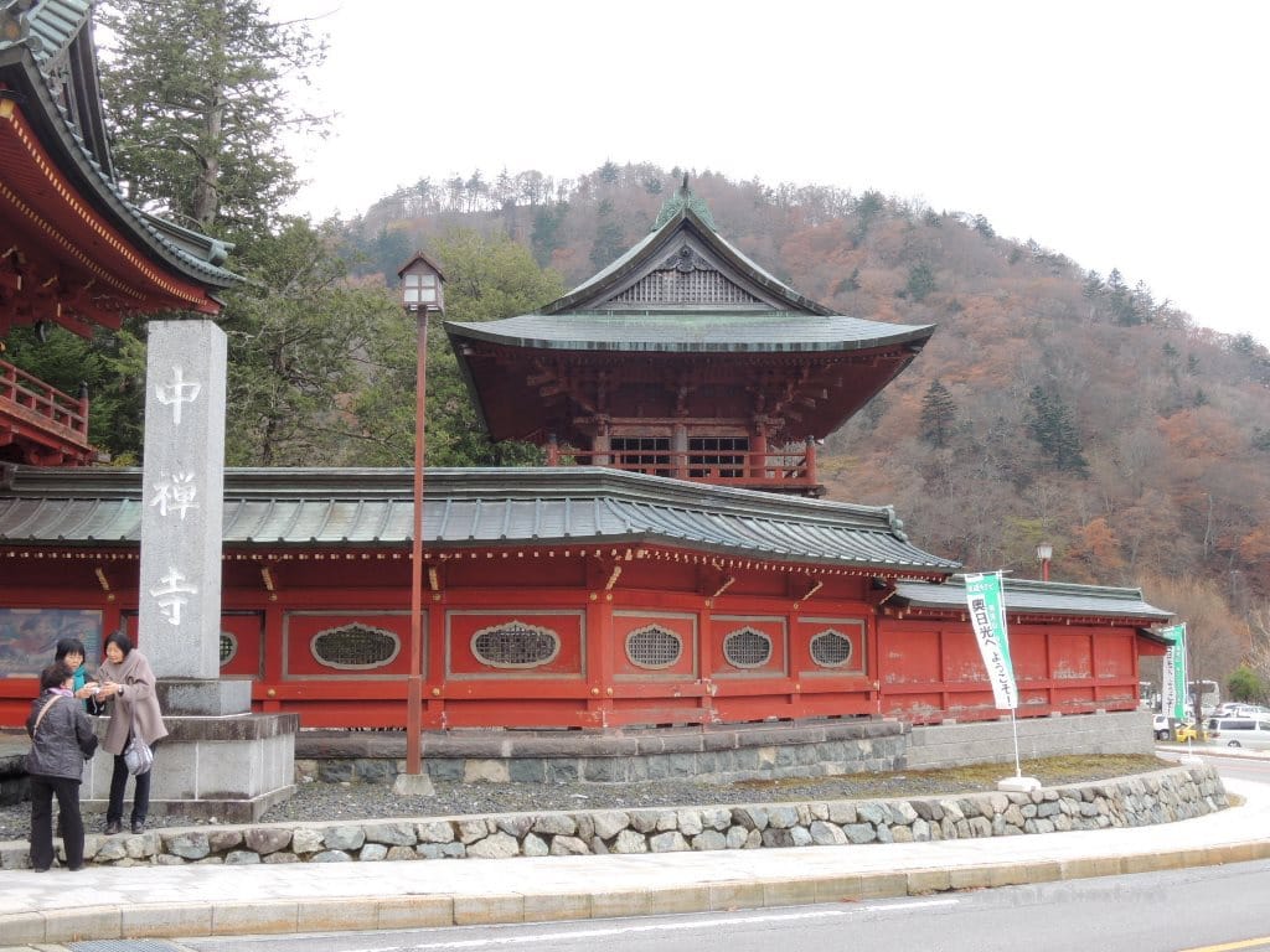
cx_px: 635
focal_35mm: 40
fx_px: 1468
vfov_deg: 36.0
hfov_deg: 46.8
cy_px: 476
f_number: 7.4
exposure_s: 1/50
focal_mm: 7.2
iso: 100
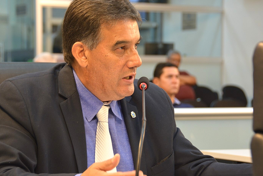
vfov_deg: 10.4
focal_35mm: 132
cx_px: 119
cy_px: 87
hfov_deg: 15.6
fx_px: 962
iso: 800
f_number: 5
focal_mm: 75
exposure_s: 1/50
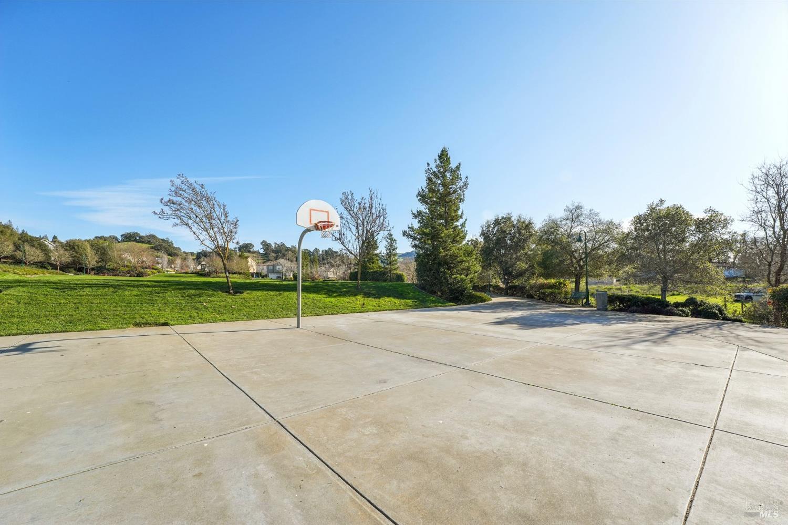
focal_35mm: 14
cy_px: 262
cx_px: 394
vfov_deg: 81.2
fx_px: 306
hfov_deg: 104.3
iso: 640
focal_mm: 14
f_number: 8
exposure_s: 1/1000
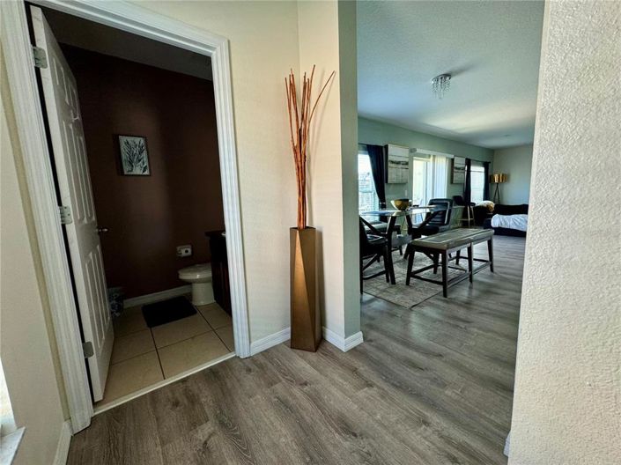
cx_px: 310
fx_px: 251
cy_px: 232
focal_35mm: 14
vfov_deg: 85.6
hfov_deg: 102.1
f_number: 2.2
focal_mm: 2.22
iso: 200
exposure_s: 1/99
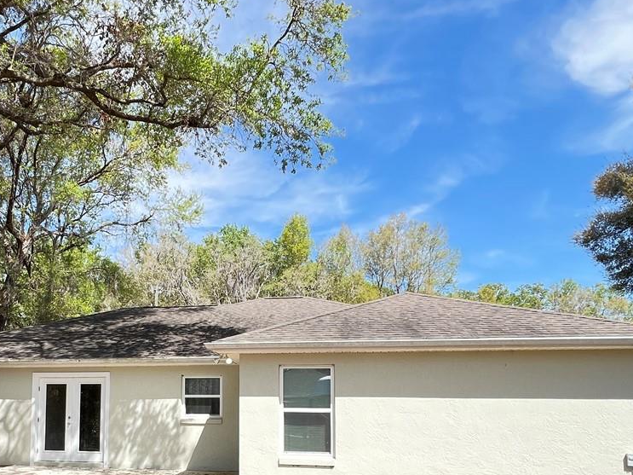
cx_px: 219
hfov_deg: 62.1
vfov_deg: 47.1
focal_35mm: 28
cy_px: 379
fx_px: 512
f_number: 1.8
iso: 32
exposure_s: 1/394
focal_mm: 1.57
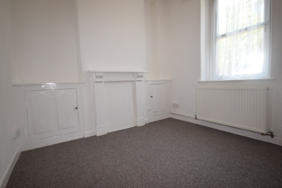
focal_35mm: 18
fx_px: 141
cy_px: 94
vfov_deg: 67.4
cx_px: 141
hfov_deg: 90.0
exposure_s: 1/125
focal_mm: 12
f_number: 5.6
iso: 720
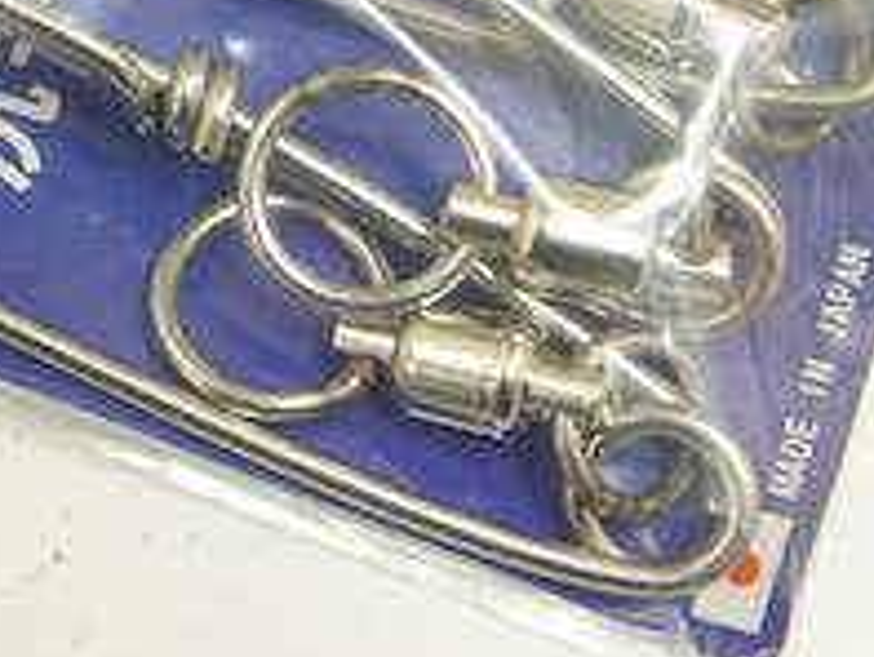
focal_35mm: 149
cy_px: -109
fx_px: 3764
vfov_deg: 9.8
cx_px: -124
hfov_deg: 13.0
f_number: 4.5
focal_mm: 34
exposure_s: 1/10
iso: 400
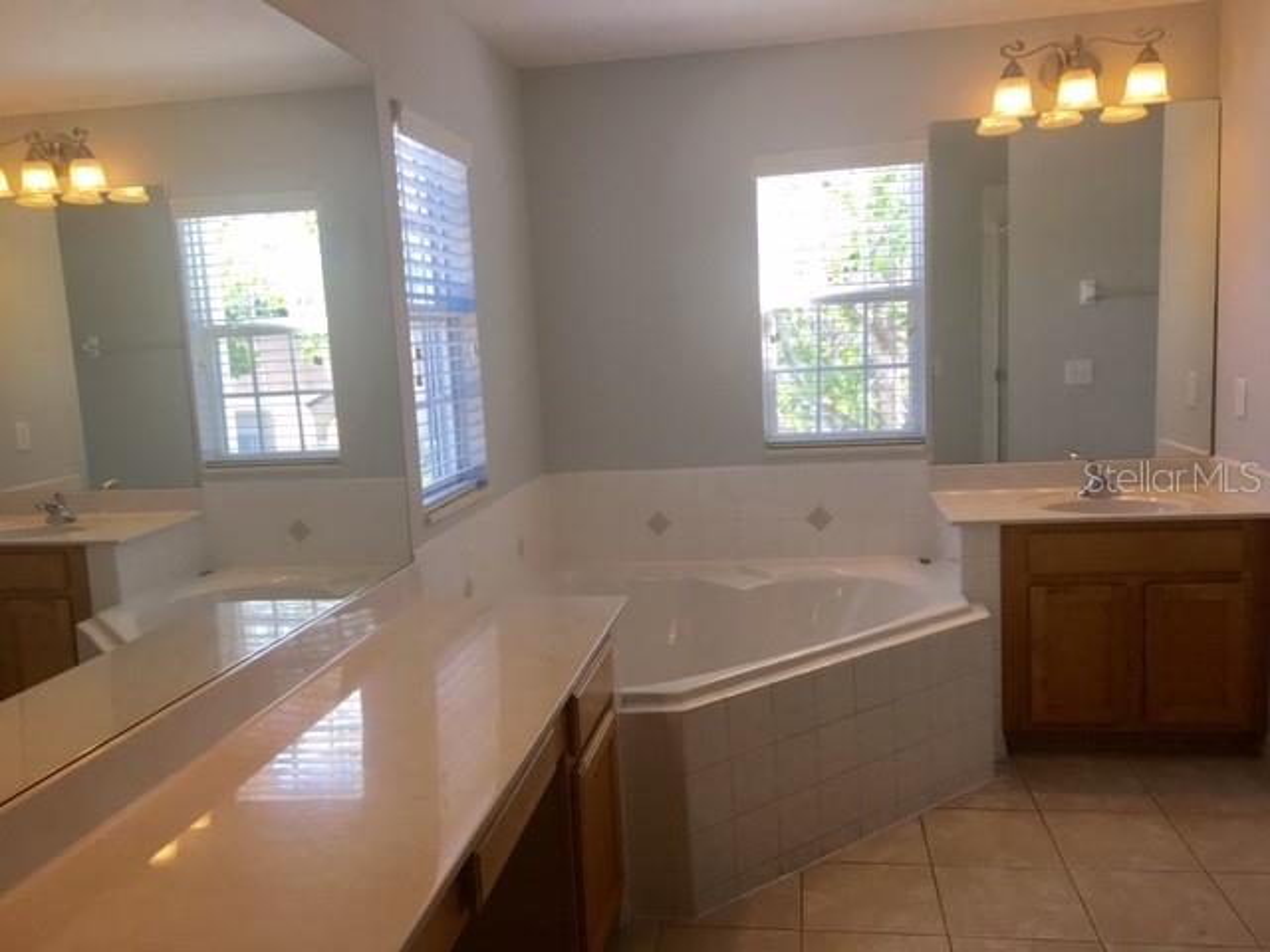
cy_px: 476
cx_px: 635
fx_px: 1064
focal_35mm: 29
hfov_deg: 61.7
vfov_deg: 48.2
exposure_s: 1/120
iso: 32
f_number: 2.2
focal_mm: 4.15
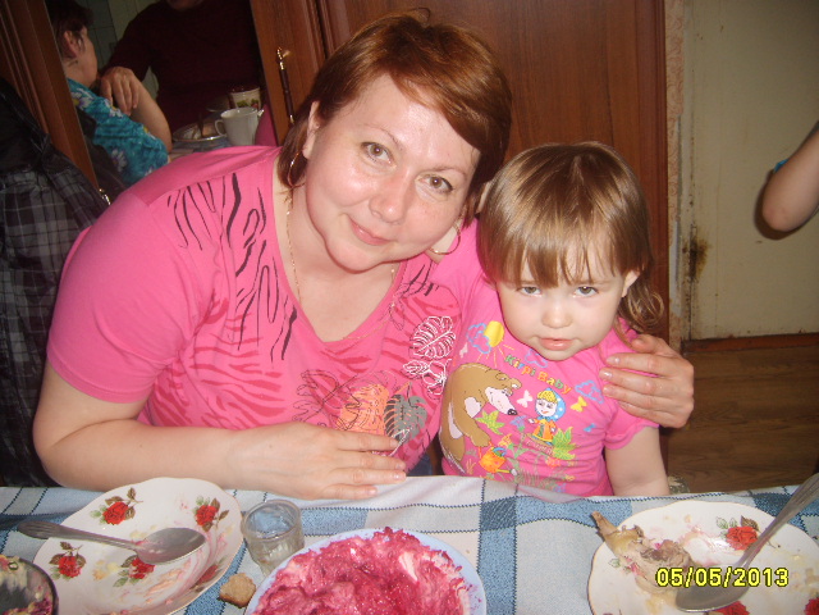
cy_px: 308
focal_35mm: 35
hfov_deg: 52.6
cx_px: 410
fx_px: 828
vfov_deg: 40.7
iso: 100
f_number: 2.8
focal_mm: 5.8
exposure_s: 1/45
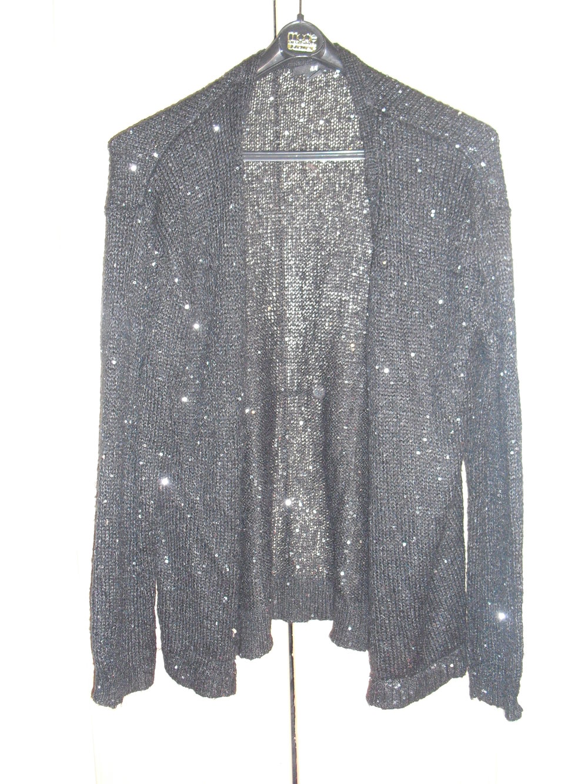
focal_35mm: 36
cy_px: 392
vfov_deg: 51.4
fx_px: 815
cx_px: 294
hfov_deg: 39.7
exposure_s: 1/60
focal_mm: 6.3
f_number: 3.1
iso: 400
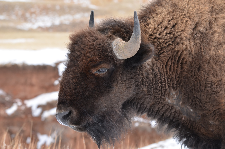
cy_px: 74
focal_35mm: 210
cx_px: 112
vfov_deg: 6.5
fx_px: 1310
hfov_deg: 9.8
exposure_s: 1/200
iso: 100
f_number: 9
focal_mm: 140
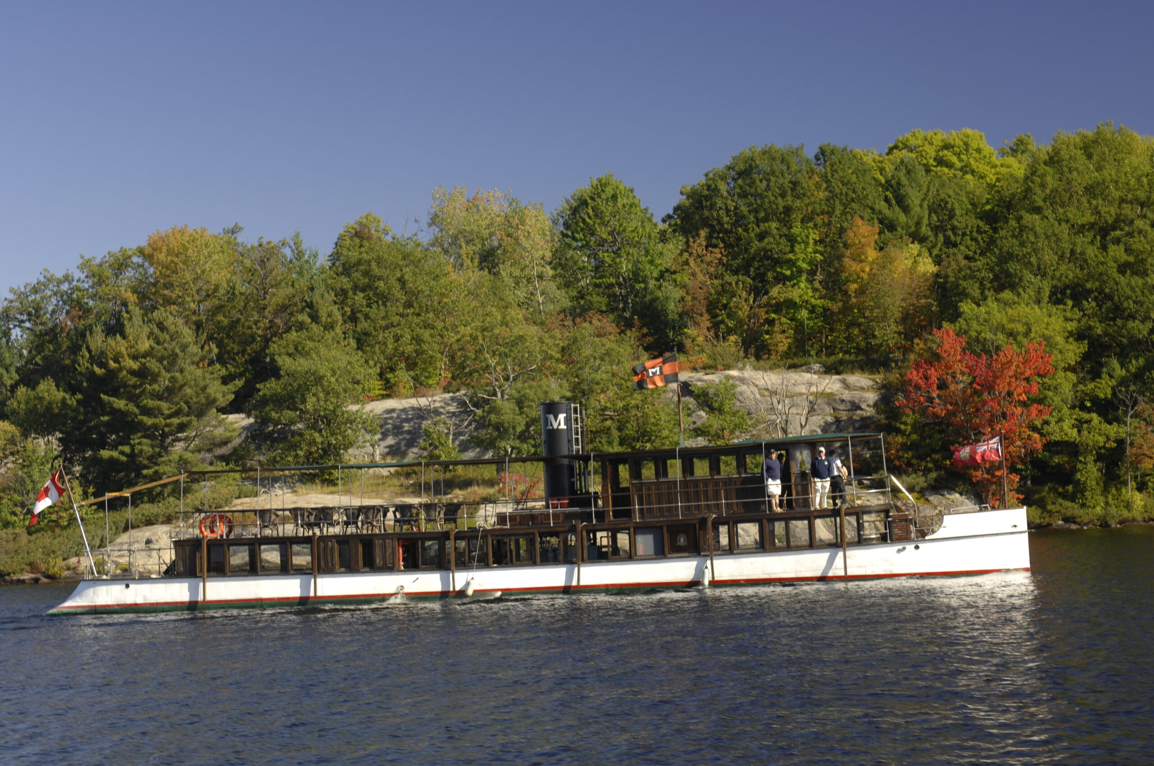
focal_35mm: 75
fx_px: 2401
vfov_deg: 18.1
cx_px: 577
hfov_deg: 27.0
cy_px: 383
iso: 100
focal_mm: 50
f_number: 4.8
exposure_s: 1/90
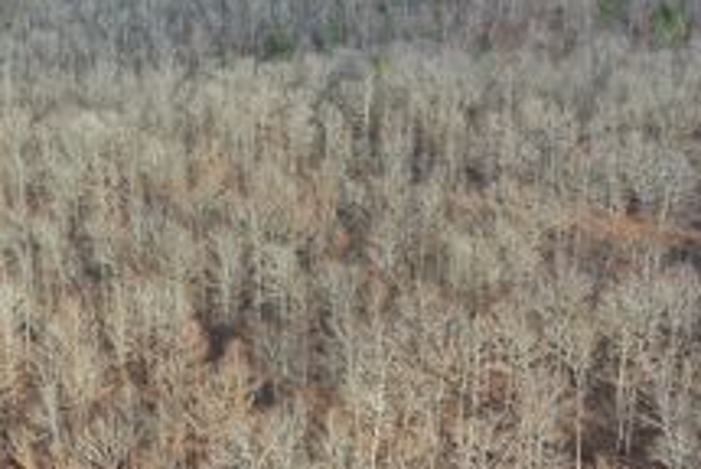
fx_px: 1092
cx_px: 153
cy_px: 125
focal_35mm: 56
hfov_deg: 34.6
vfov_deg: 24.0
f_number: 5
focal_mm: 10.26
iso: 100
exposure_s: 1/200
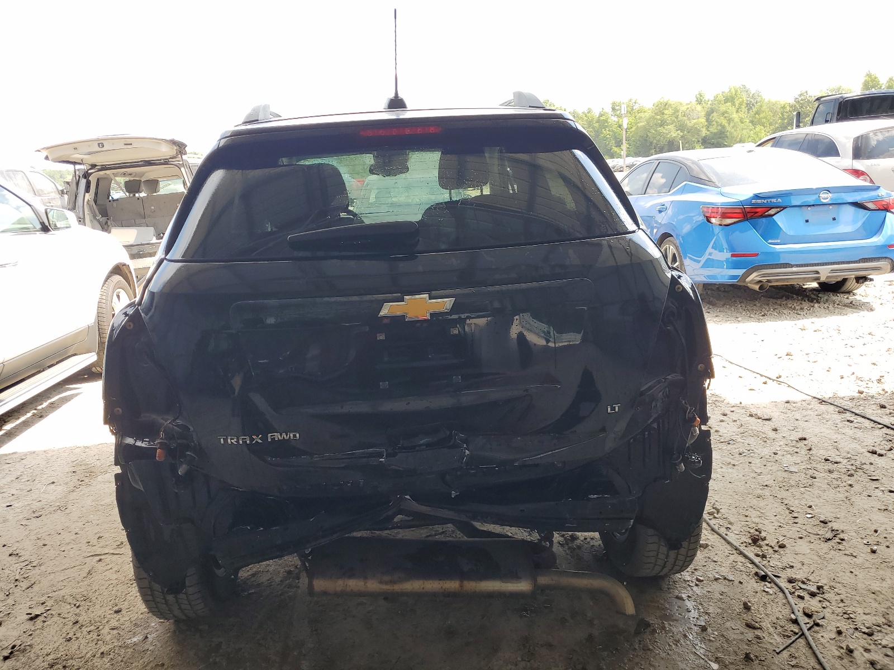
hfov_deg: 67.3
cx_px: 447
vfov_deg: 53.1
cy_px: 335
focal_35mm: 26
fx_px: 671
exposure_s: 1/400
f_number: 1.5
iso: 50
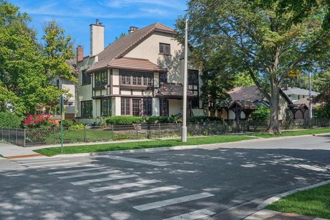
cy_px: 110
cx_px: 165
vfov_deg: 36.8
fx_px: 330
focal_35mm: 36
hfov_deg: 53.1
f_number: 8
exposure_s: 1/60
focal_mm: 36
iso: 200
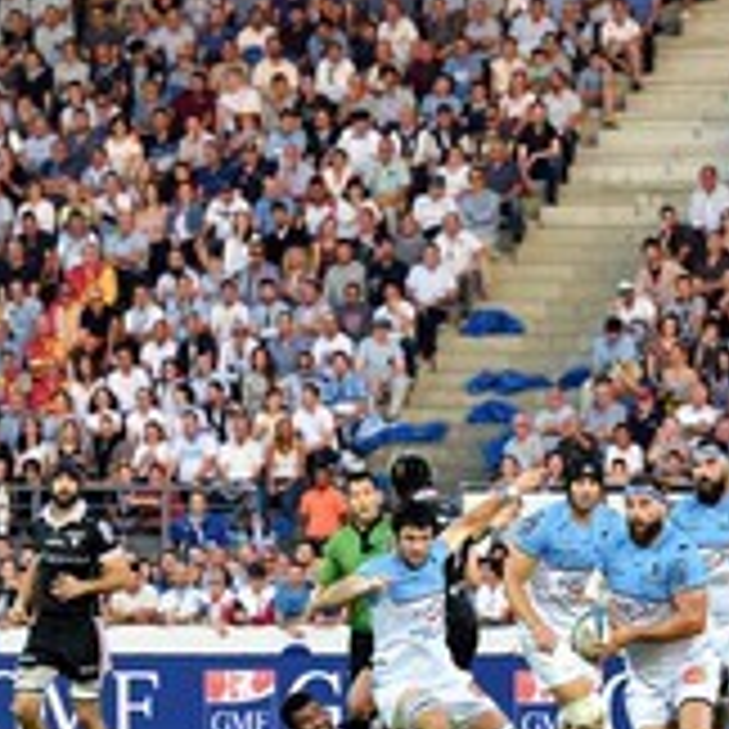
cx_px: 518
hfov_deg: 4.0
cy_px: 486
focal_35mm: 440
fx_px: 10484
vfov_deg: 4.0
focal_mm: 200
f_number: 6.3
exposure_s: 1/250
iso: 800
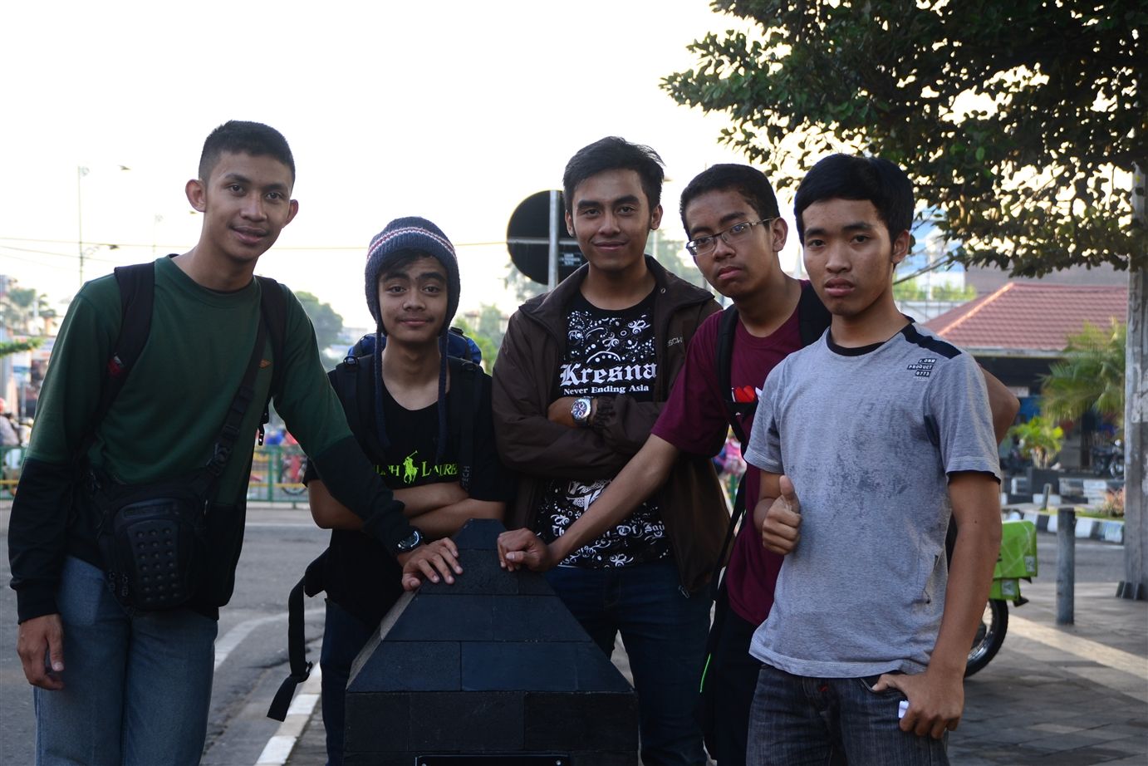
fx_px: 1818
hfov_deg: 35.0
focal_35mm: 57
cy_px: 383
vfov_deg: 23.8
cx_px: 574
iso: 200
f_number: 4.5
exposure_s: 1/100
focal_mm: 38
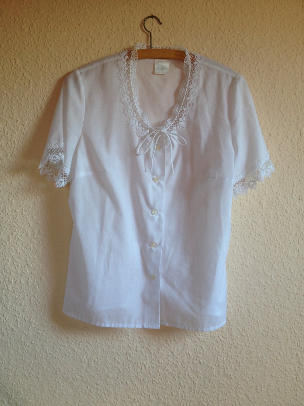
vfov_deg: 52.6
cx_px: 152
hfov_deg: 40.7
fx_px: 410
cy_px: 203
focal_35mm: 35
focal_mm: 4.28
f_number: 2.4
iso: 50
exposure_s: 1/30
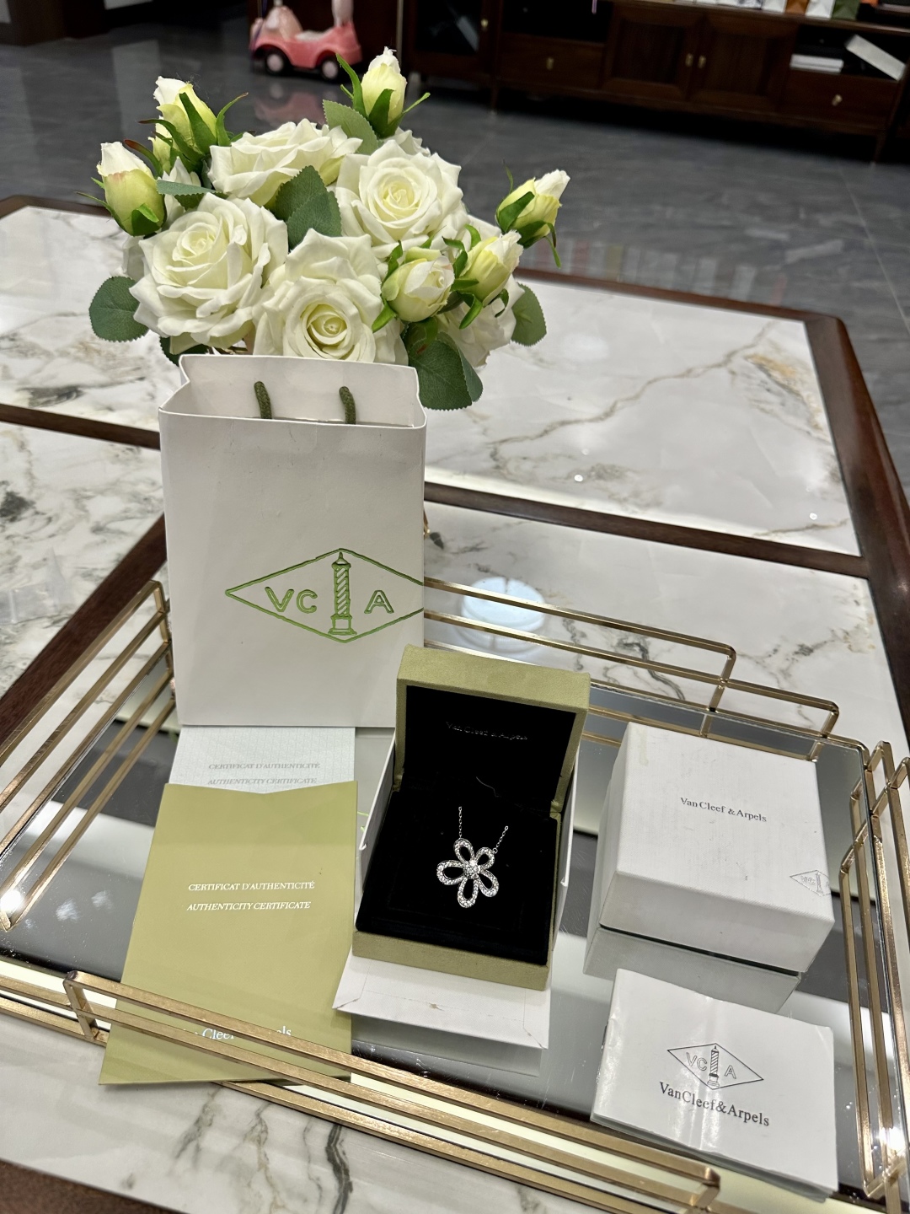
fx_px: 841
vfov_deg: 71.6
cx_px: 455
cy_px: 607
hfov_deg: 56.8
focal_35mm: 24
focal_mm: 6.86
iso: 160
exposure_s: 1/100
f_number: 1.78
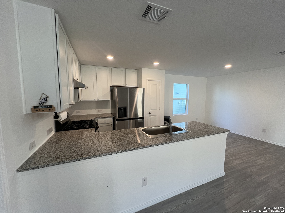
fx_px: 107
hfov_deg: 106.2
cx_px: 142
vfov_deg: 89.9
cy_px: 106
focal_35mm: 13
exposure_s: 1/120
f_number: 1.8
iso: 160
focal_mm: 1.57
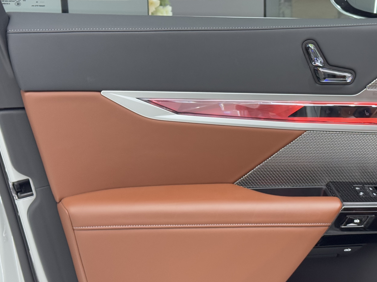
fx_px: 850
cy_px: 182
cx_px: 281
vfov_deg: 18.9
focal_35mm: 78
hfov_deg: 24.8
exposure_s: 1/50
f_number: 1.78
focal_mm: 6.76
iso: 125
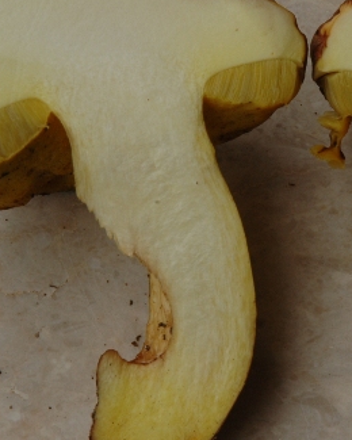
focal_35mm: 194
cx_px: 310
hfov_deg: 7.9
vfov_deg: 10.0
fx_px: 2526
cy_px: 198
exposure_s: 1/60
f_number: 18
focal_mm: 70
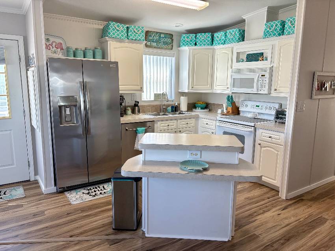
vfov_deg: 53.0
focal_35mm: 26
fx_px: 252
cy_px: 126
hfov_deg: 67.3
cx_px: 168
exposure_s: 1/141
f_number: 1.6
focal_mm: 5.96
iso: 125
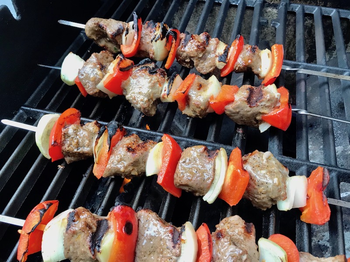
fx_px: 283
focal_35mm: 28
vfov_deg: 49.7
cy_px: 131
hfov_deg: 63.4
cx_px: 175
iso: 25
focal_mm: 3.99
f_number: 1.8
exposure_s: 1/30
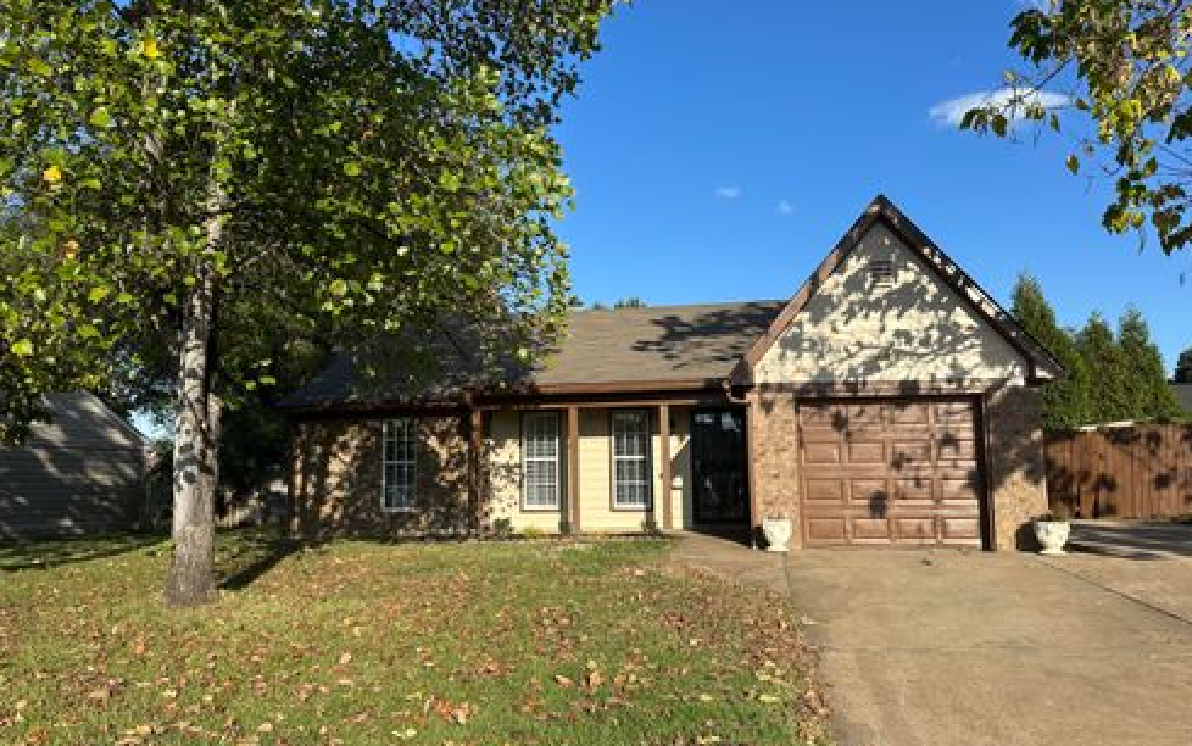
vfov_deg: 47.6
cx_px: 600
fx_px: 845
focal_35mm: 26
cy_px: 362
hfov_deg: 70.4
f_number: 1.78
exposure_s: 1/3247
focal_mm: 6.86
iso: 80
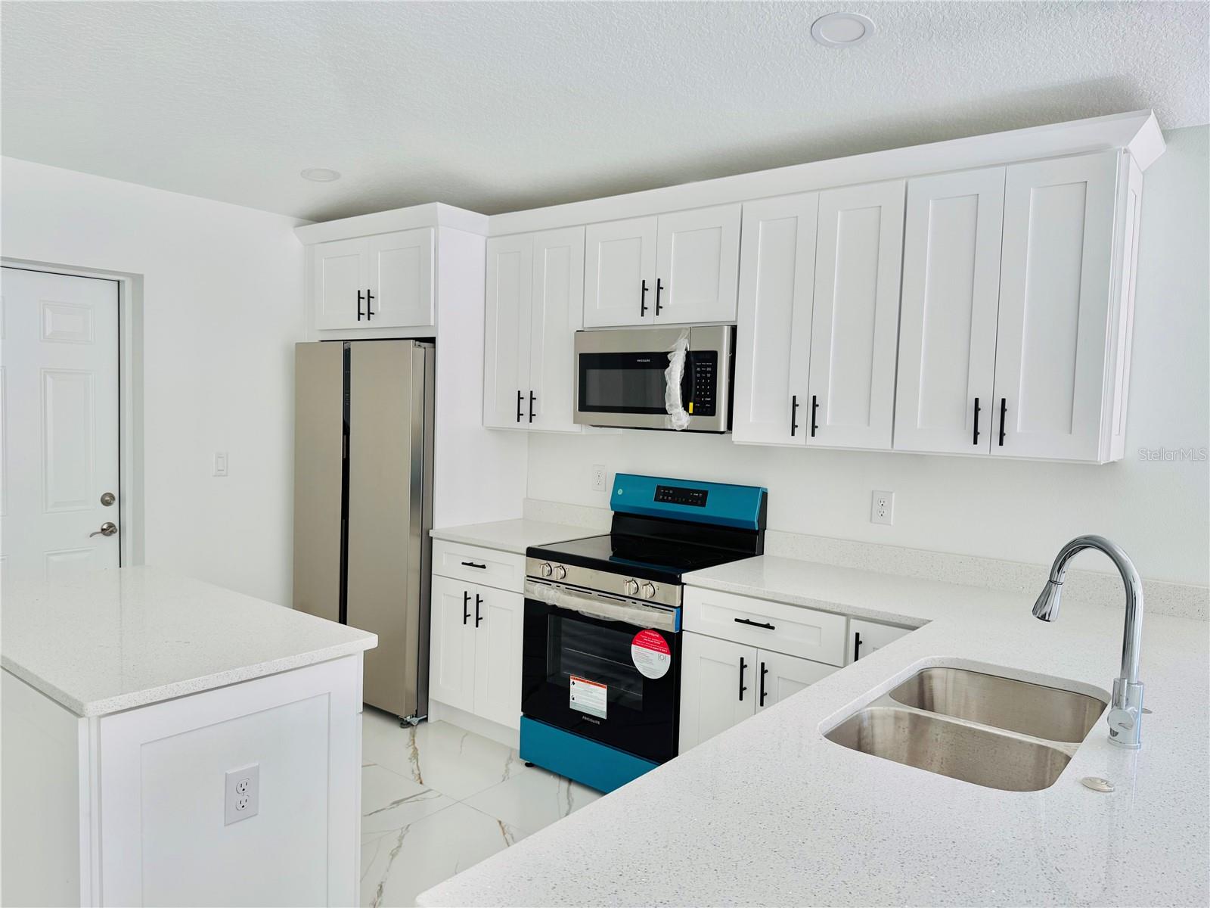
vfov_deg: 56.8
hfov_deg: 71.6
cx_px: 605
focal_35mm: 24
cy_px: 454
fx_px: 839
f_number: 1.78
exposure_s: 1/121
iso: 64
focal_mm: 6.76
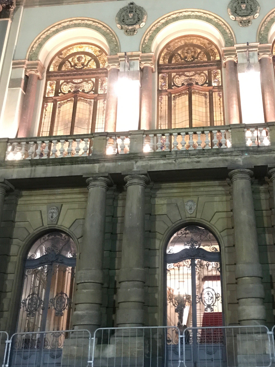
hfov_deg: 33.3
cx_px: 182
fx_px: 455
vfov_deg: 43.3
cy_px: 125
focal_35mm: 43
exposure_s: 1/4
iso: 125
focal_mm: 3.99
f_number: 1.8
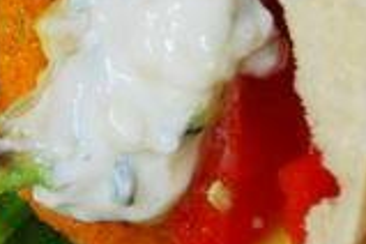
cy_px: 21
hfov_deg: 6.1
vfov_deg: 4.1
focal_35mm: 333
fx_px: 3385
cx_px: -182
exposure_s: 1/125
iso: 140
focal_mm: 55
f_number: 5.6
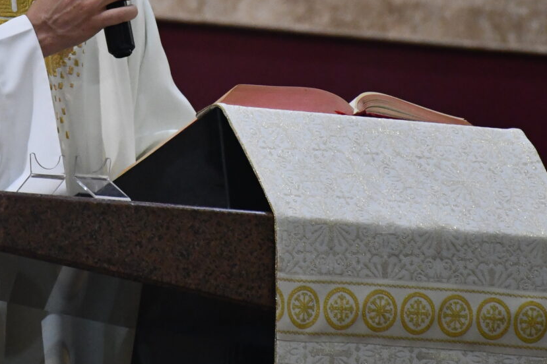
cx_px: 82
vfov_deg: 3.2
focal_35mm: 424
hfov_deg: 4.9
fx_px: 6440
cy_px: -44
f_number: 5.6
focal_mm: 122
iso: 3200
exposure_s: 1/200
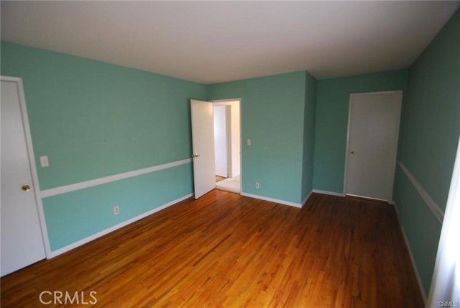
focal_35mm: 15
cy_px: 154
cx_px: 230
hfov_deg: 100.3
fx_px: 192
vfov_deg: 77.4
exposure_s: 1/4
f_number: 3.5
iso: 400
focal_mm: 10
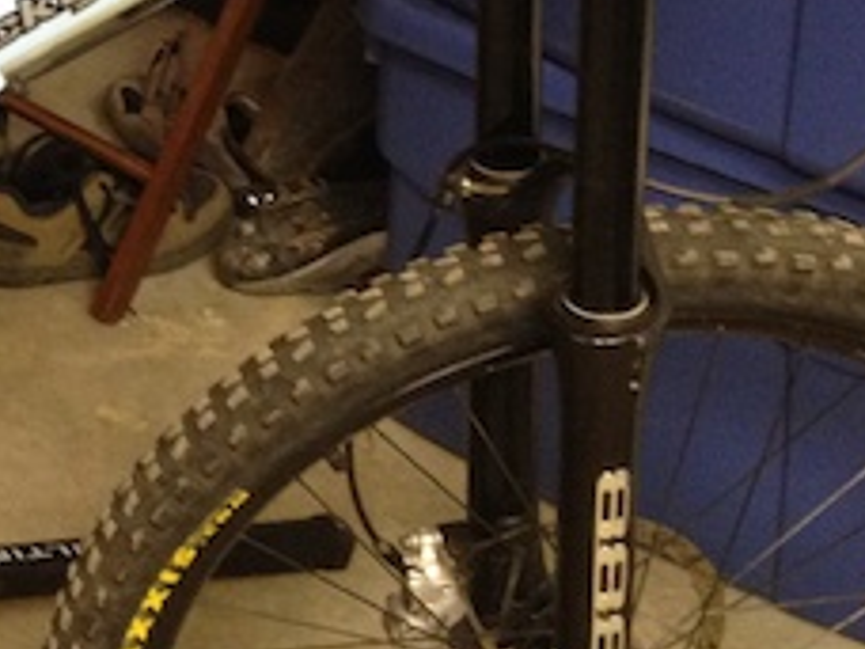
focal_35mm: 123
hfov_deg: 14.9
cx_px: -429
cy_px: 163
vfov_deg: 12.0
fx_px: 3074
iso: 200
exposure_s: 1/20
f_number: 2.4
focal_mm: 4.28
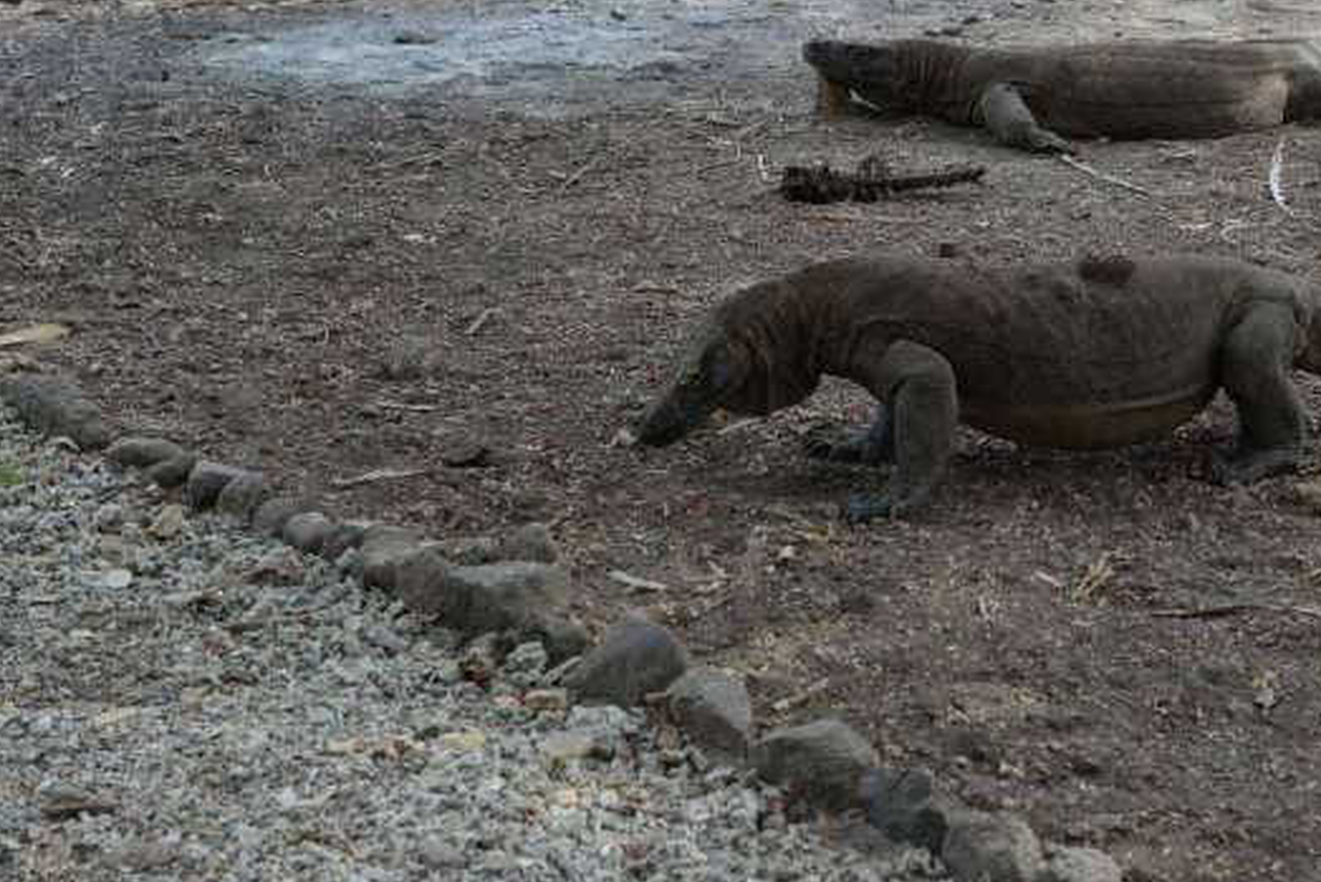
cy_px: 270
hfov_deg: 19.0
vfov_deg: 12.8
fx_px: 3927
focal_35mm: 107
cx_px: 889
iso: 250
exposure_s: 1/160
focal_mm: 70
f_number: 6.3
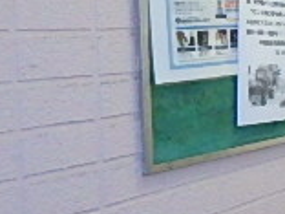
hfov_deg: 18.1
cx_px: 510
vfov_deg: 17.1
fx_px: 708
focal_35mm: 86
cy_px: 70
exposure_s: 1/30
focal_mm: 3.7
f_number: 3.5
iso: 1250
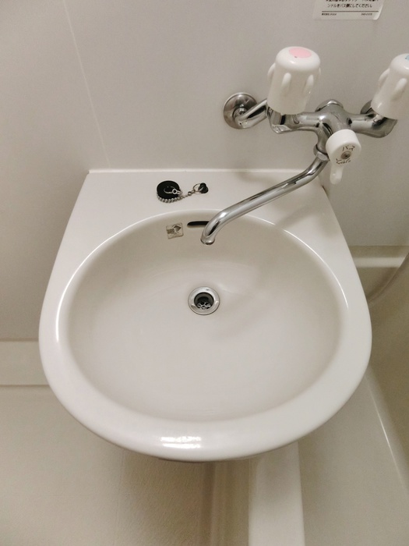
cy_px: 273
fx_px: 299
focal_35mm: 19
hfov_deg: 68.7
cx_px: 204
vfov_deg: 84.7
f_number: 2.7
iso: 400
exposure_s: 1/80
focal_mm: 4.06
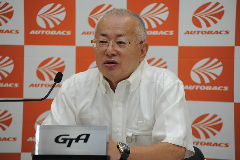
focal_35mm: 170
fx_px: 1133
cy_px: 80
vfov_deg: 8.1
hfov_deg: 12.1
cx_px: 120
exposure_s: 1/60
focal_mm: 170
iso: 200
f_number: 5.6
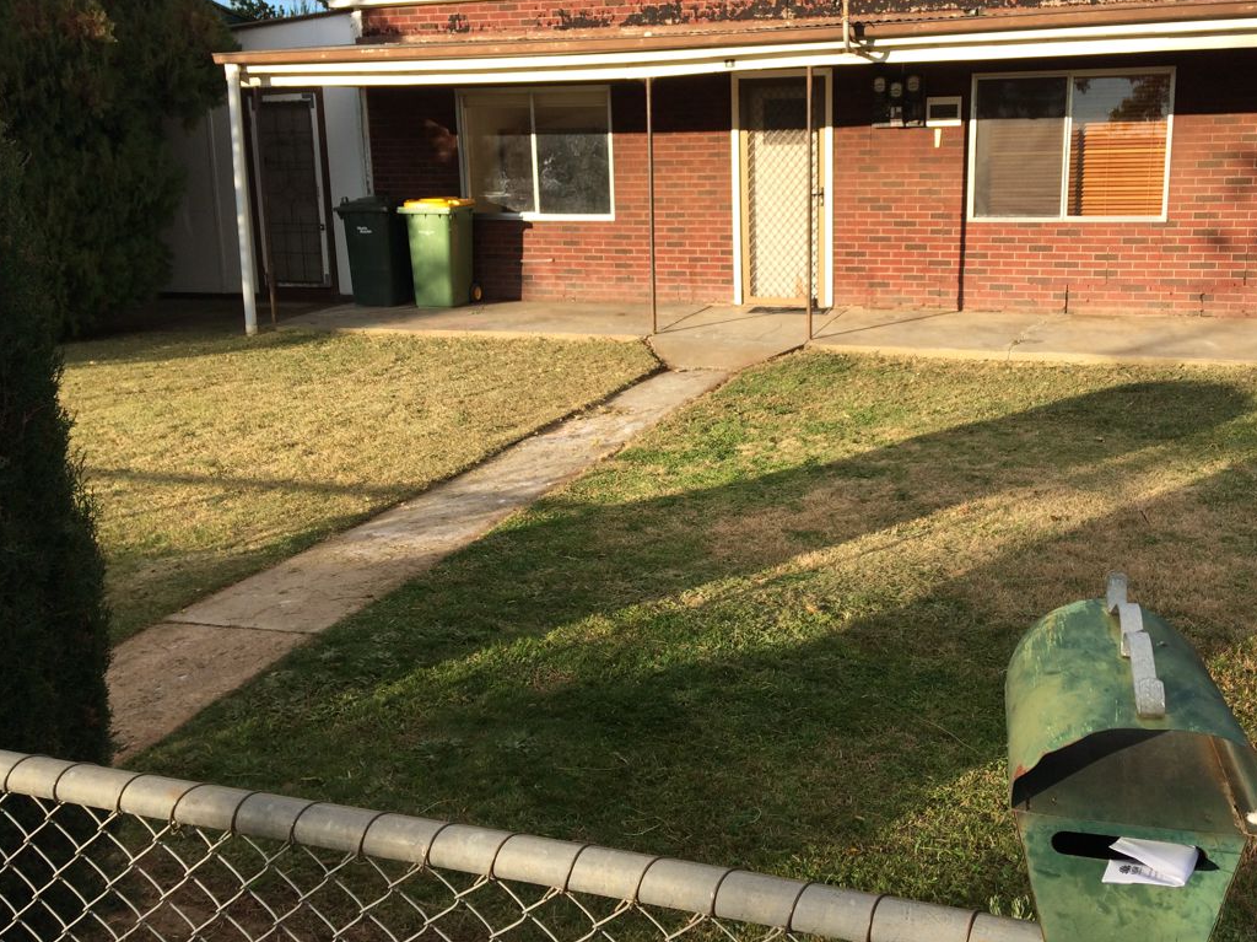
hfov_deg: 53.8
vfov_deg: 41.6
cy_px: 395
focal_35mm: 34
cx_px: 713
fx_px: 1234
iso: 32
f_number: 2.2
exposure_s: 1/789
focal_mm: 4.15
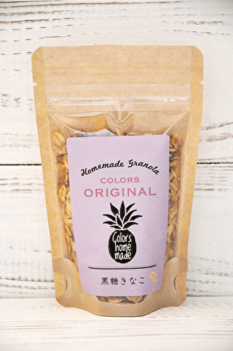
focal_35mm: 158
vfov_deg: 13.1
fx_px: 1534
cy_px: 176
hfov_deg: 8.7
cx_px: 116
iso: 1600
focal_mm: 105
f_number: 5.6
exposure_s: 1/60
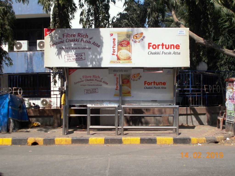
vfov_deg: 29.1
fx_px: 339
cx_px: 118
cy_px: 88
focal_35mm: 50
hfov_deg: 38.2
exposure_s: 1/100
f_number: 11.3
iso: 80
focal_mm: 9
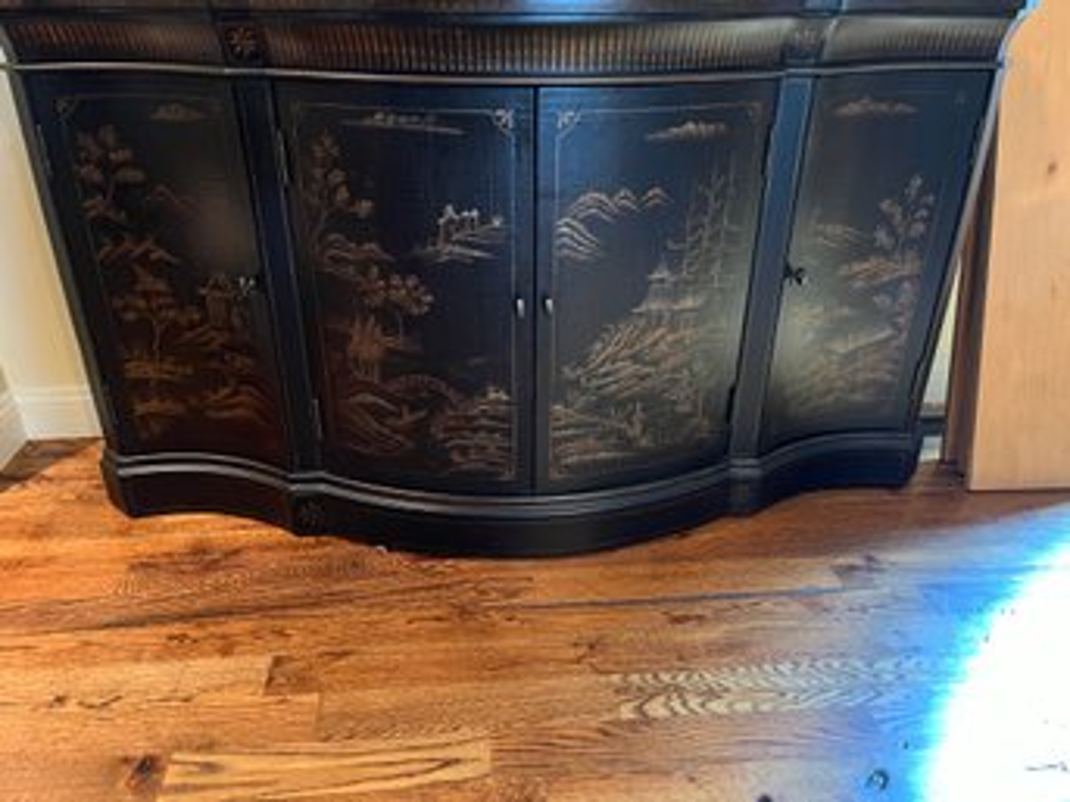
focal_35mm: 26
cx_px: 535
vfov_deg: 53.0
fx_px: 803
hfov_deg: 67.3
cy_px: 401
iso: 640
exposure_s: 1/30
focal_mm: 5.1
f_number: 1.6
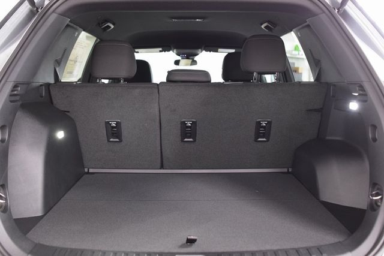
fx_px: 384
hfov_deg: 53.1
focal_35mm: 36
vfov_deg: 36.9
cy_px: 128
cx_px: 192
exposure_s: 1/15
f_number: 3.2
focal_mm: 24
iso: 1600
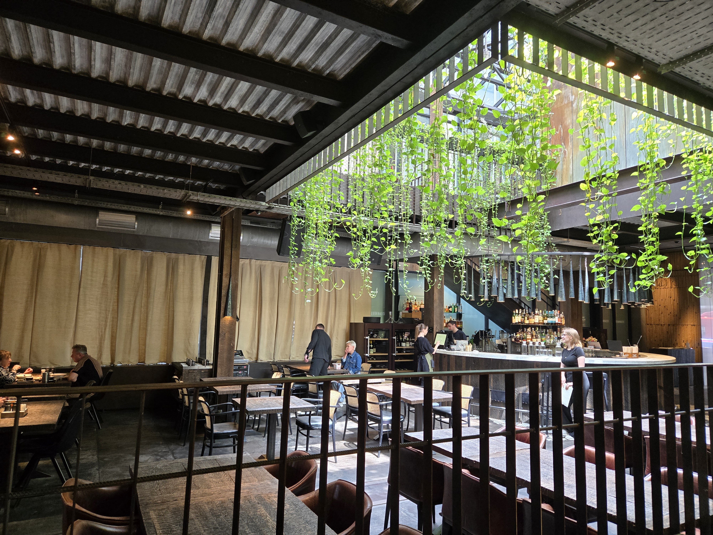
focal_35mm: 23
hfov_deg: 73.9
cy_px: 268
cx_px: 356
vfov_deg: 58.9
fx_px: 474
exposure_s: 1/100
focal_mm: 5.4
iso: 200
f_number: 1.8
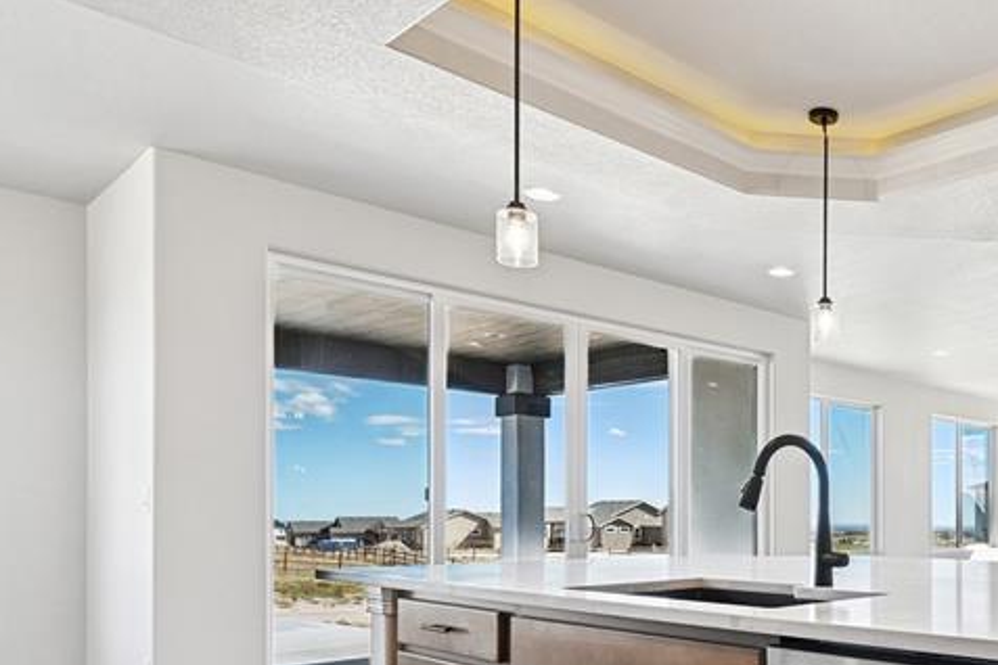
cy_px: 541
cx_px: 836
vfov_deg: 41.6
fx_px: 832
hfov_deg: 56.2
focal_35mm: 30
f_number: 8
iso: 320
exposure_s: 1/125
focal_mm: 14
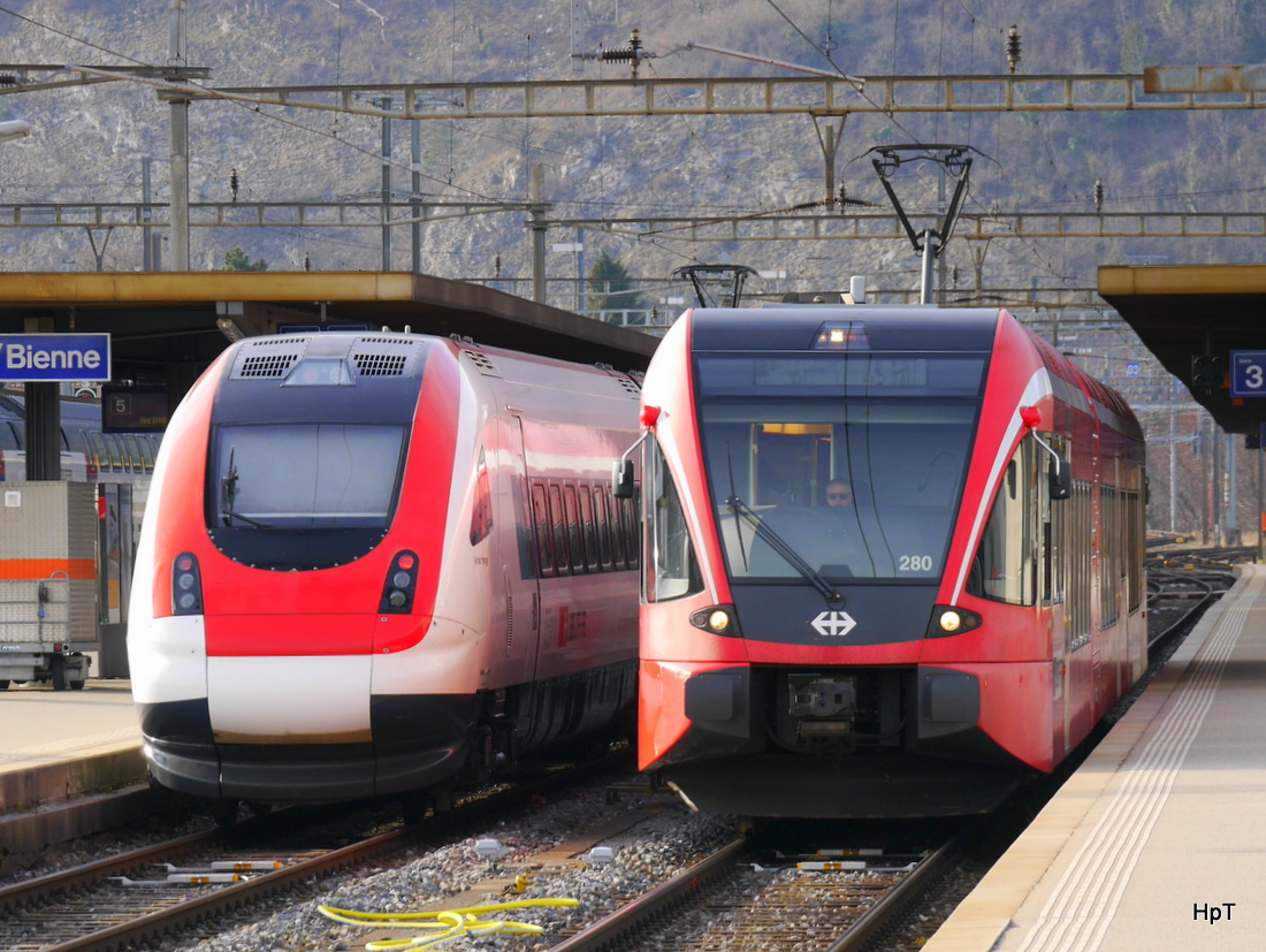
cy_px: 476
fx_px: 6808
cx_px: 633
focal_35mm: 186
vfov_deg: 8.0
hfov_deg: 10.6
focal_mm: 93
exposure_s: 1/250
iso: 160
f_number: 5.4
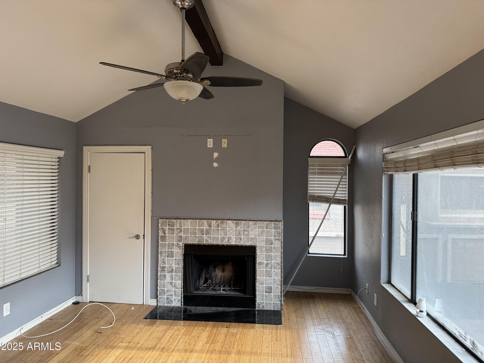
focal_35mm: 24
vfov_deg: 56.8
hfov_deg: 71.6
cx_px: 242
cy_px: 182
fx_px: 336
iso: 200
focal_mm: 6.76
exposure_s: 1/121
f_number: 1.78
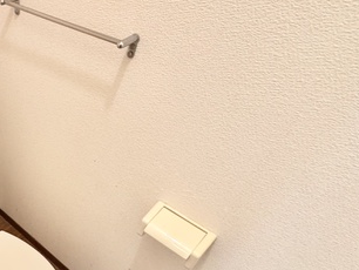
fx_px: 332
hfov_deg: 48.6
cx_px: 15
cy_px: 174
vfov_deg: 43.7
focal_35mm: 32
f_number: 2.2
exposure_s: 1/60
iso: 400
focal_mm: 2.22
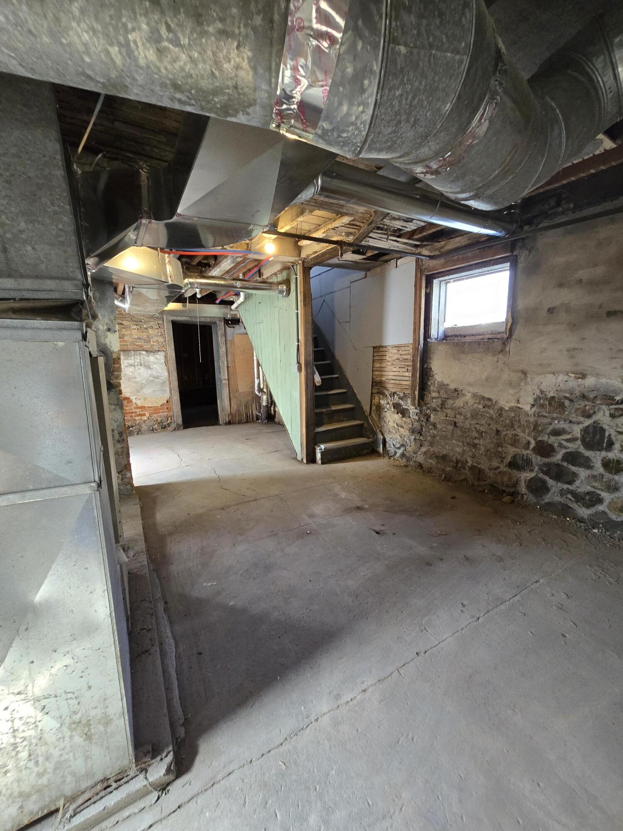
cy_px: 416
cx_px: 312
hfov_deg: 89.9
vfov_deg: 106.2
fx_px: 312
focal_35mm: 13
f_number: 2.2
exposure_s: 1/60
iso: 500
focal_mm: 2.2
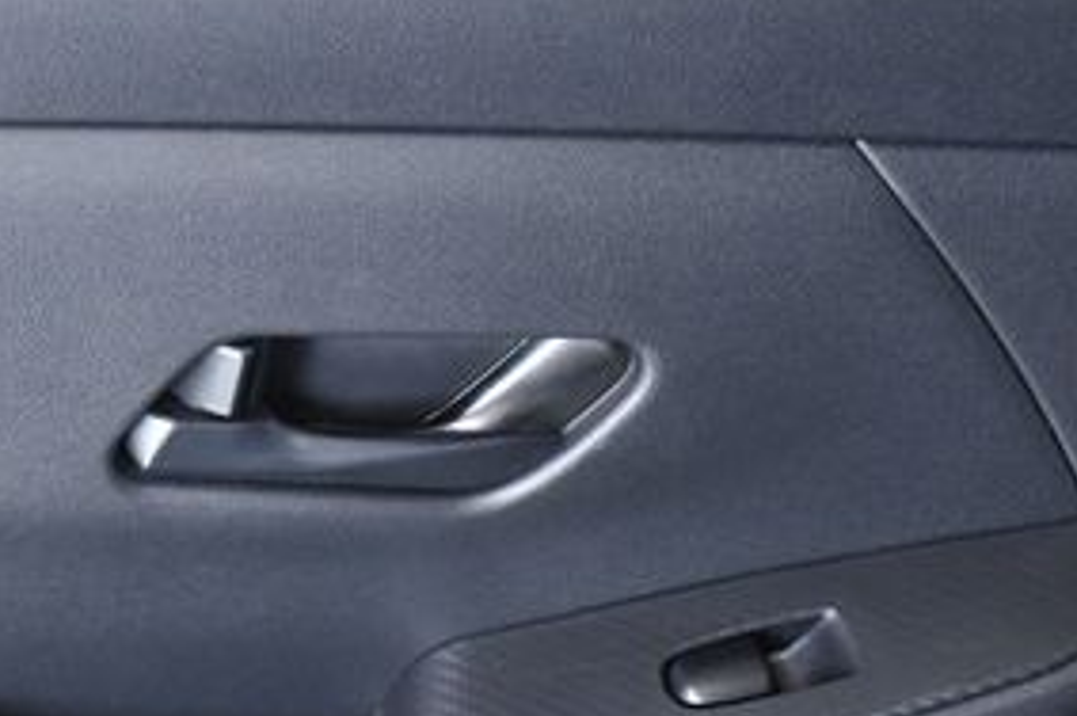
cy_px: 529
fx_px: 3855
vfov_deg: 10.6
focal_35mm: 129
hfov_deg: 15.6
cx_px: -42
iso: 2500
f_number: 5.6
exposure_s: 1/125
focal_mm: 38
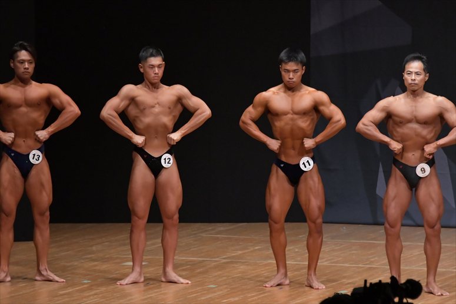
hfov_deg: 7.6
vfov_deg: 5.1
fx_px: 3418
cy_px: 152
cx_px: 228
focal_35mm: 270
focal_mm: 180
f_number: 5.6
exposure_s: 1/400
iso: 6400
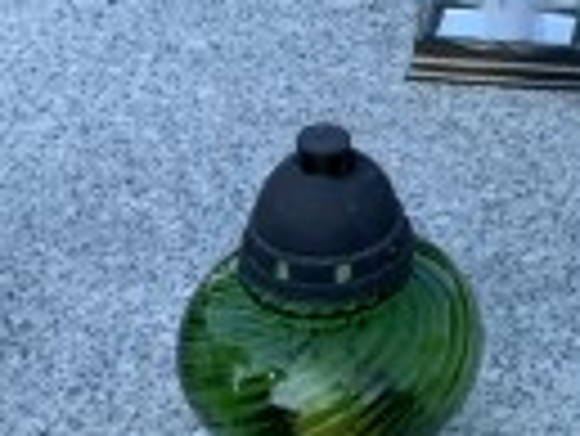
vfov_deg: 11.3
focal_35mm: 129
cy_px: -76
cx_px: 558
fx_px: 2163
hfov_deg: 15.0
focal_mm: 4.25
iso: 25
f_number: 1.8
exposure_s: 1/651
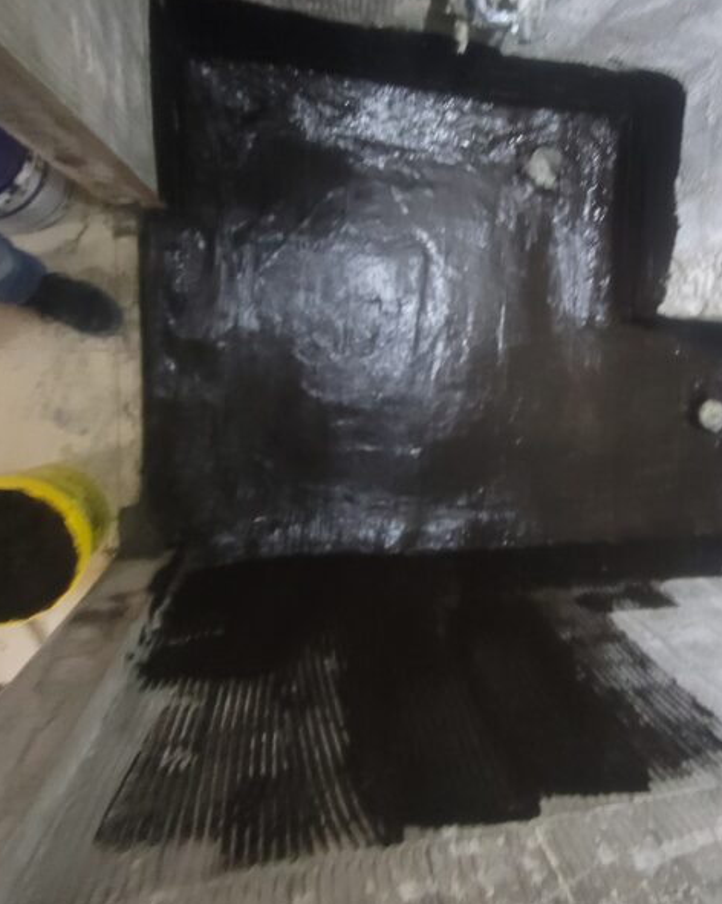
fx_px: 588
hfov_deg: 60.9
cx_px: 506
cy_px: 399
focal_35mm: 22
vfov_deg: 74.8
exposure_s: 1/25
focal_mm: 2.2
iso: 1000
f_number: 2.2
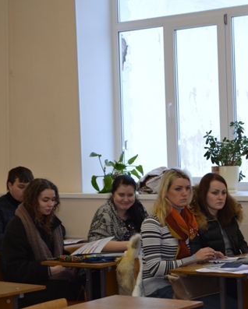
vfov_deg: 20.0
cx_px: 193
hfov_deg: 16.0
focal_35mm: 96
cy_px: 154
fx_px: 877
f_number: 5.3
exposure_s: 1/60
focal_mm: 45
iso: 800
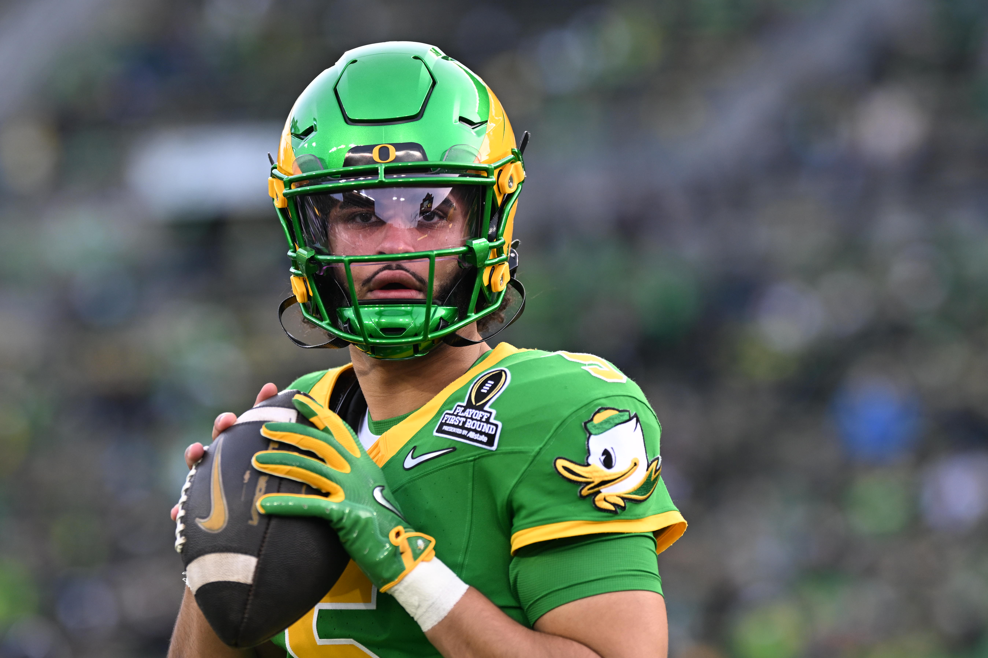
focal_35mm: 202
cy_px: 329
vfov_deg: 6.8
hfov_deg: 10.2
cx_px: 494
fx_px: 5542
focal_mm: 135
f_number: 1.8
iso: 400
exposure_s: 1/1000
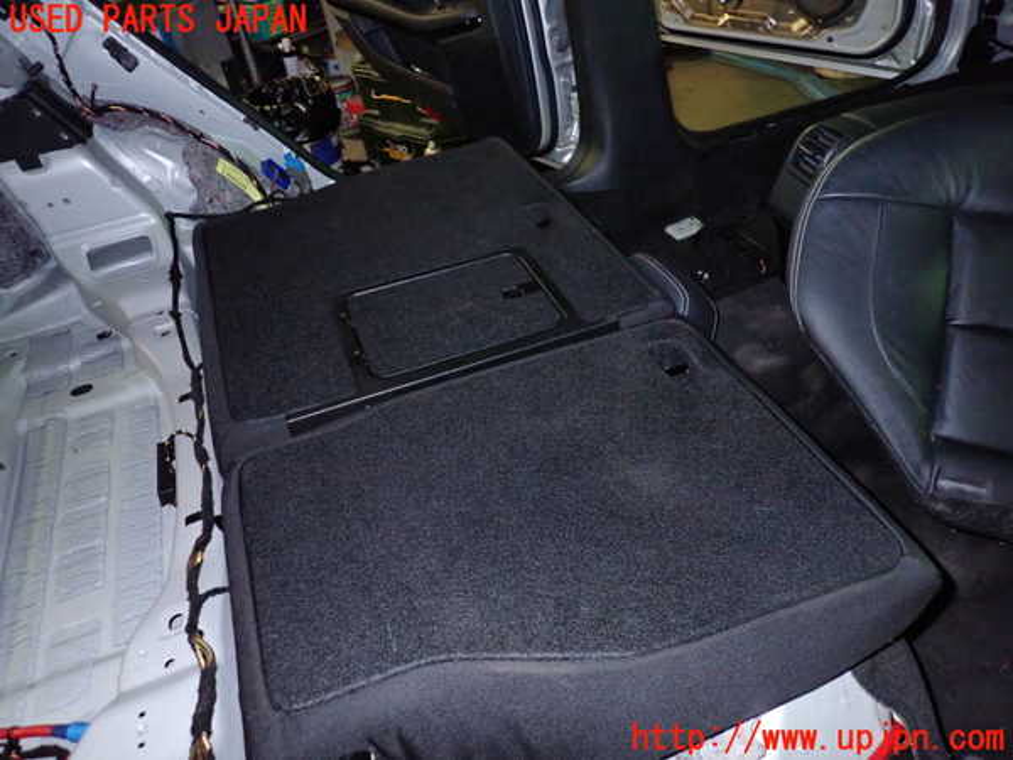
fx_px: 732
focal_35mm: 25
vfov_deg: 54.9
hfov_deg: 69.4
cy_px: 380
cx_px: 506
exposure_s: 1/30
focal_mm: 4.5
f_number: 5.6
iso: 800
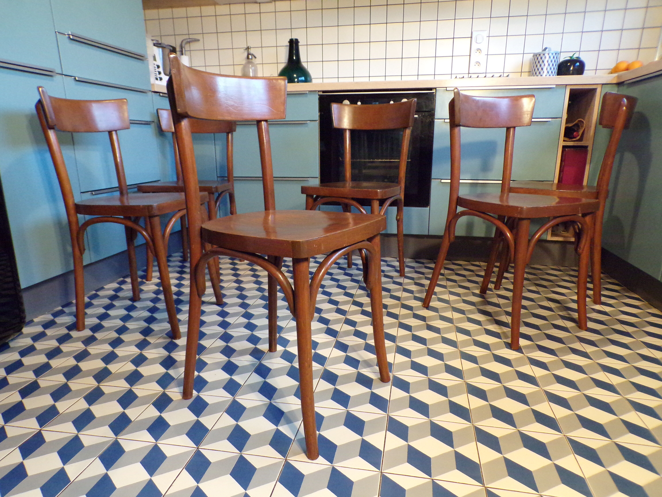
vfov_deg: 56.8
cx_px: 331
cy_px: 248
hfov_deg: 71.6
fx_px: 459
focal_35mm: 24
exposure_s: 1/17
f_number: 3
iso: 540
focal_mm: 4.3
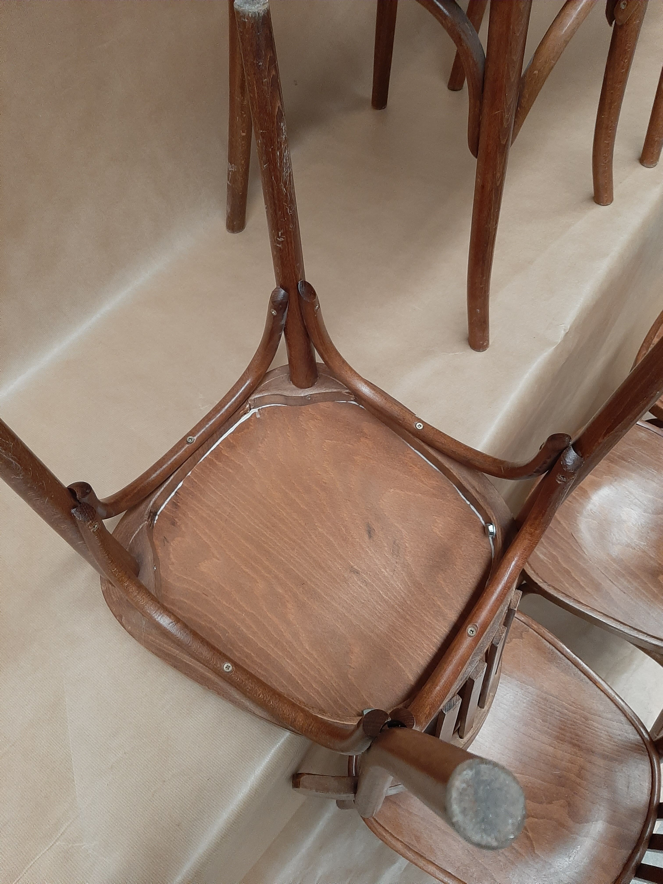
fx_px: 664
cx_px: 332
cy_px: 442
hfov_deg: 53.1
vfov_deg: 67.3
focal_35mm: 26
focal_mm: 3.93
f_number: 1.7
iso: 160
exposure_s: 1/30
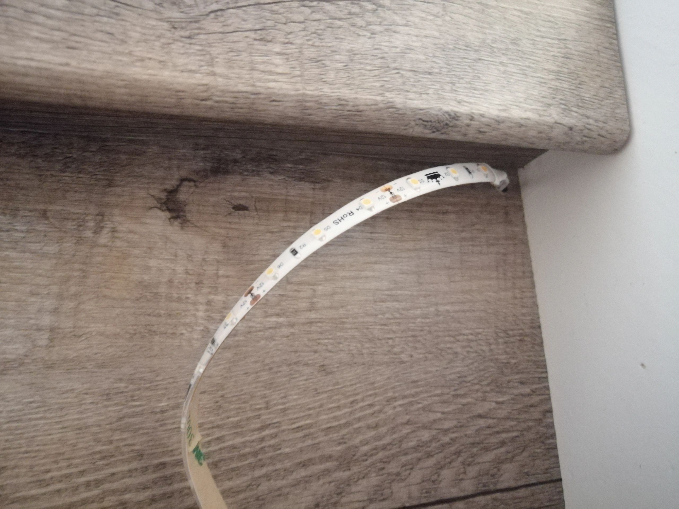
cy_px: 254
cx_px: 340
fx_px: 530
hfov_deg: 65.3
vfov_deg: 51.4
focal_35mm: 27
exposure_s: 1/12.5
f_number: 1.8
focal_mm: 3.95
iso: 1600
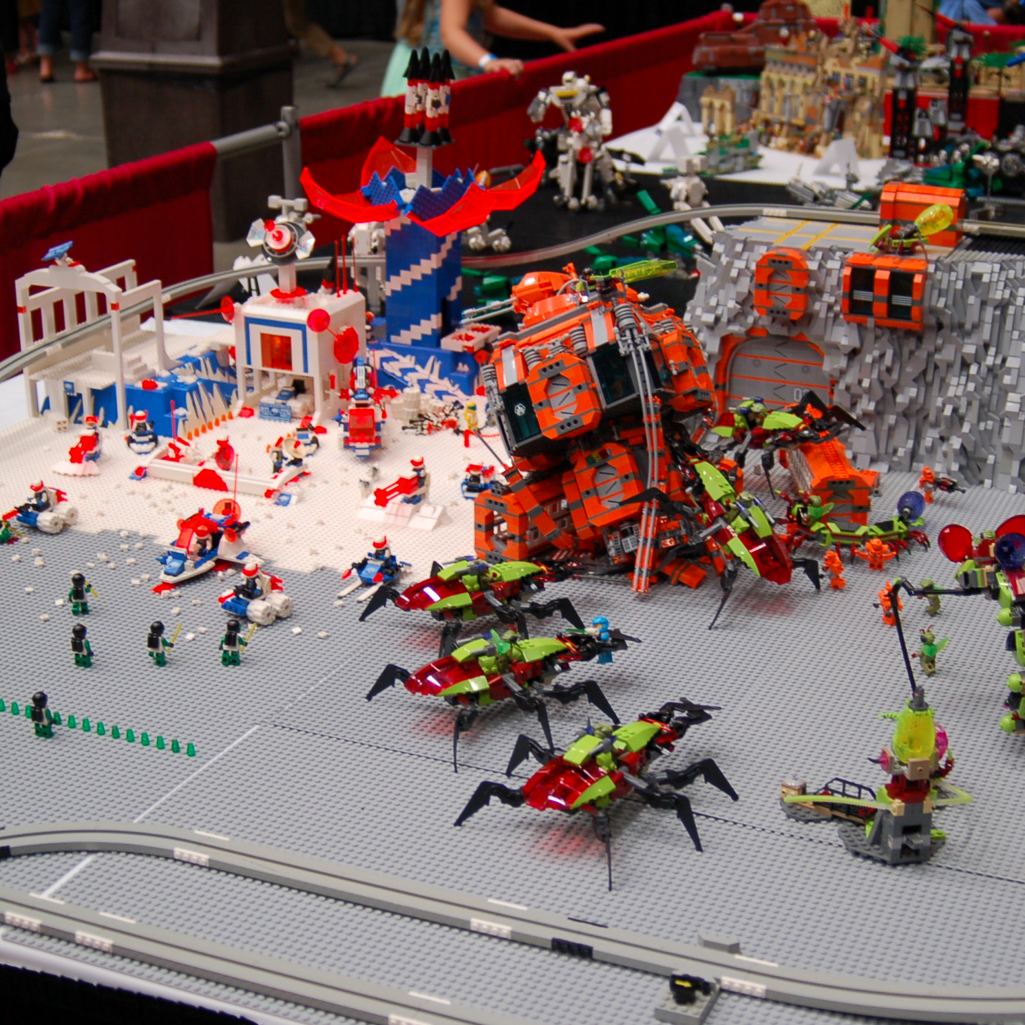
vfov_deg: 31.6
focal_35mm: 54
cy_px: 511
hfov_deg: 31.6
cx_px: 556
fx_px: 1809
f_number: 3.5
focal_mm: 28
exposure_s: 1/50
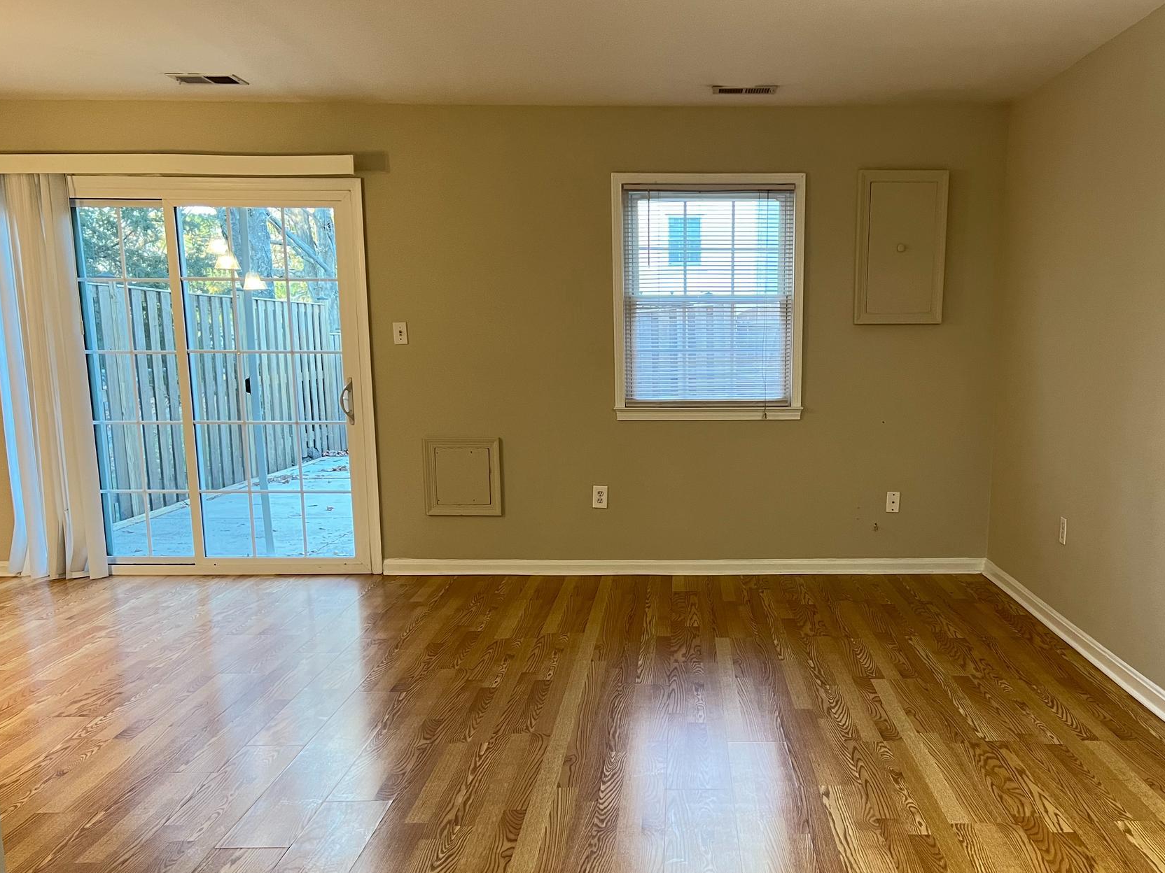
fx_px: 1077
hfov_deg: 56.4
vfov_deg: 43.9
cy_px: 525
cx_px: 696
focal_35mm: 32
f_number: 1.5
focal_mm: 5.7
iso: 200
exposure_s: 1/60
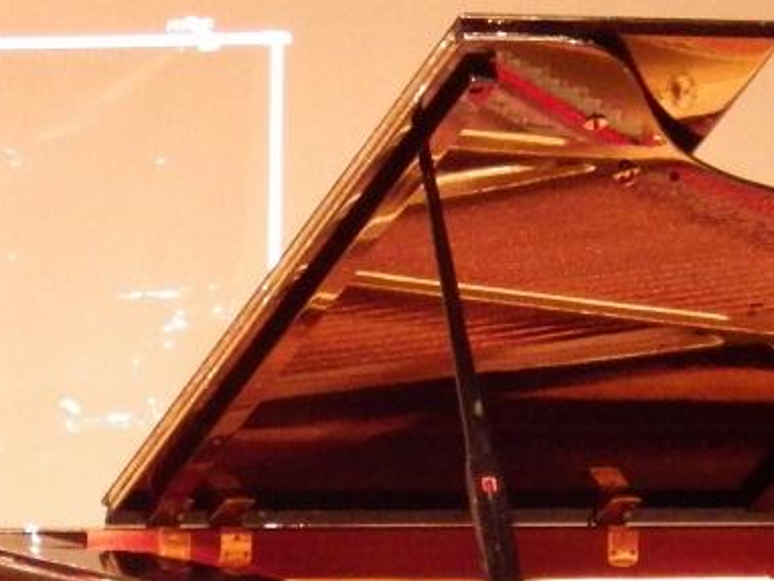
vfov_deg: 2.3
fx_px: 14230
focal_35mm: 636
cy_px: 549
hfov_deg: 3.1
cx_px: 432
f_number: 5.6
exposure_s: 1/30
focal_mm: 43.5
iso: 1600
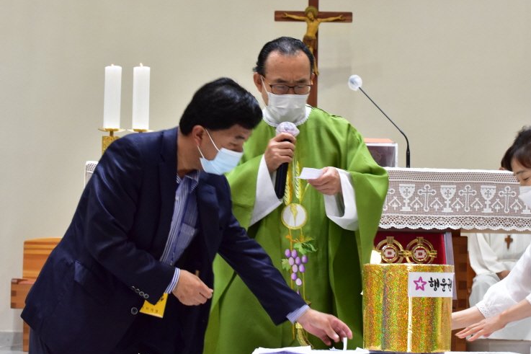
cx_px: 326
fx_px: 1401
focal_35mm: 95
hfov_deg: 21.4
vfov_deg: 14.4
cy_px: 176
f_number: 10
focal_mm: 70
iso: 3200
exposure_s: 1/50
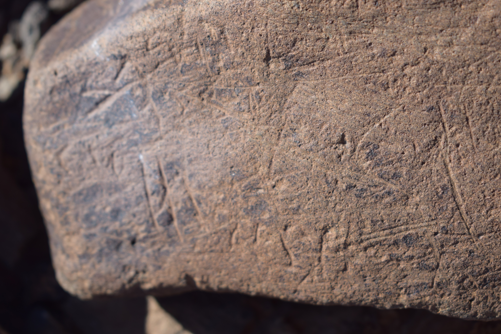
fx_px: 1113
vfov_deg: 17.1
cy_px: 150
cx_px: 259
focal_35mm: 80
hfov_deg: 25.4
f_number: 5.3
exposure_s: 1/1000
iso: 200
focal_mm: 48
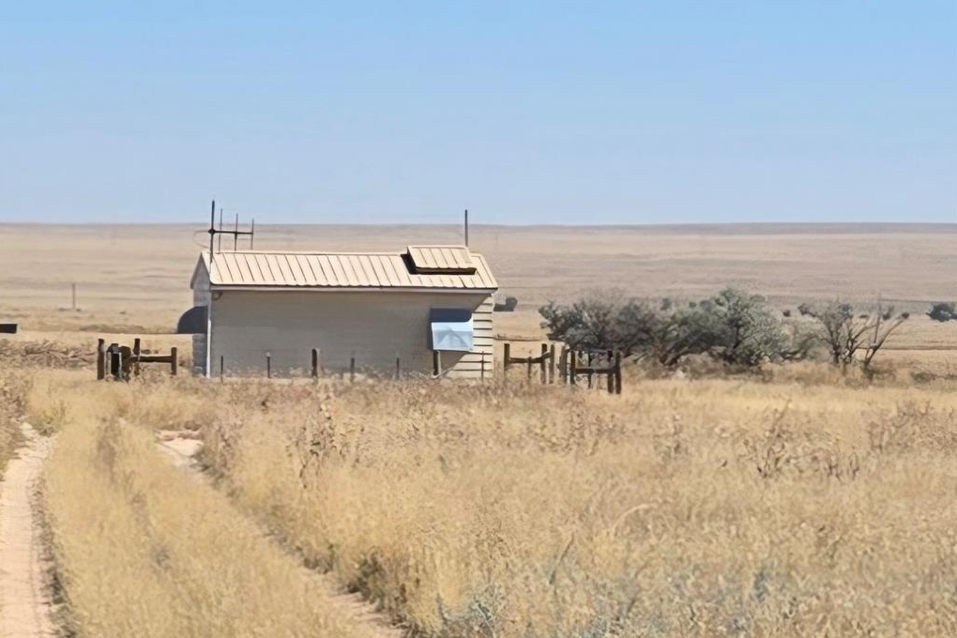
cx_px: 478
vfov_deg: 53.1
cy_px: 295
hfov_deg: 73.7
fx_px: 638
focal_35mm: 24
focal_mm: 5.4
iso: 32
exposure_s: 1/3333
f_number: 1.8
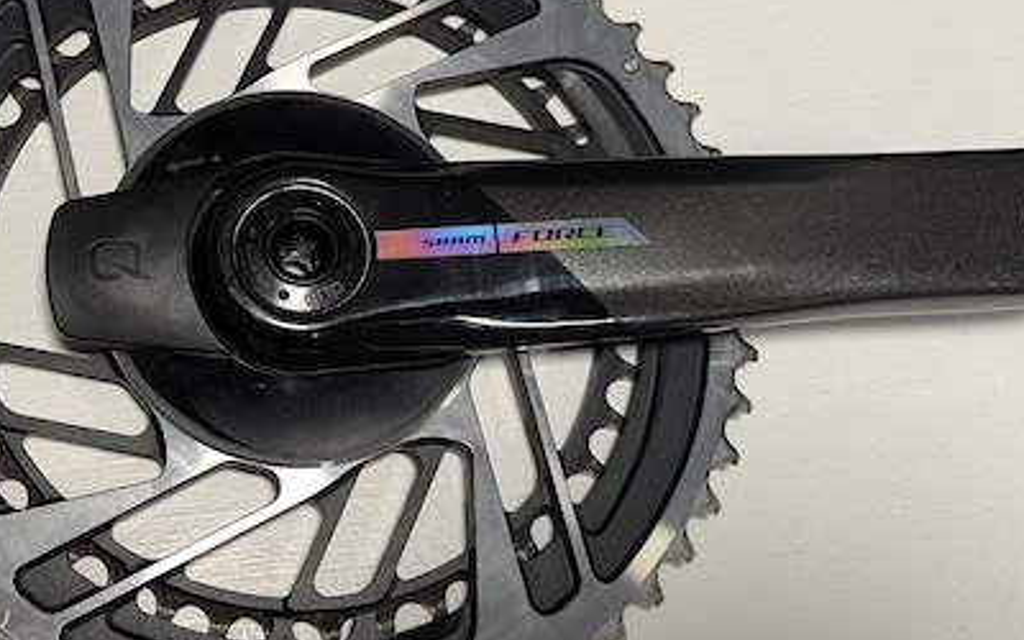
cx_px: 215
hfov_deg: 38.2
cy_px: 287
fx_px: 1423
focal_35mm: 51
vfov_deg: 25.3
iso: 54
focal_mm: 6.81
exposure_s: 1/30
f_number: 1.85
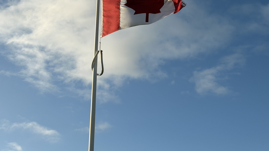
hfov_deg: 32.8
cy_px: 32
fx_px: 456
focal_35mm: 64
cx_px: 117
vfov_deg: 18.7
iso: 64
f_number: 1.78
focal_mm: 6.76
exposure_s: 1/5587
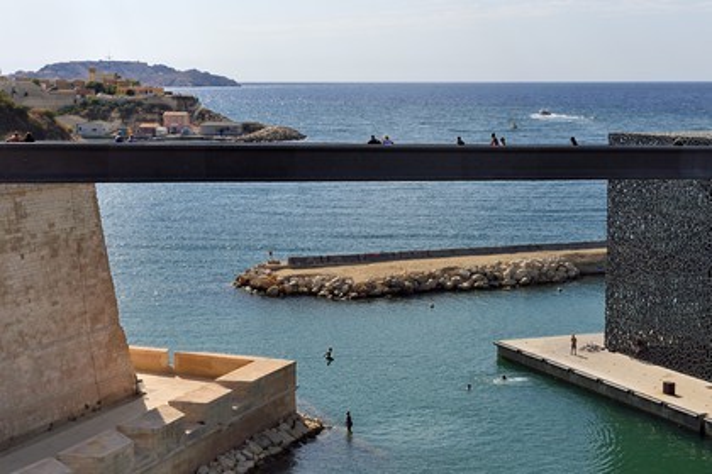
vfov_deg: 19.5
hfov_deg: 28.8
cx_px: 356
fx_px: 1384
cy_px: 237
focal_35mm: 70
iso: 200
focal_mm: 70
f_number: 14
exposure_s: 1/500
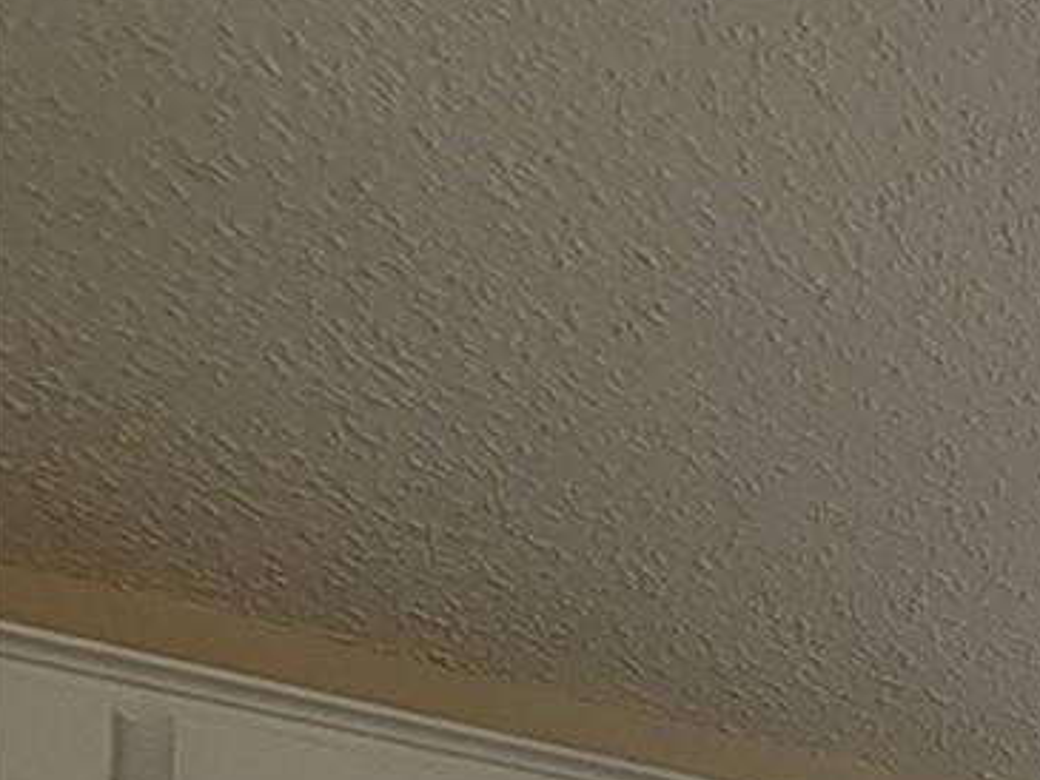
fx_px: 2194
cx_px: 2903
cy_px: 2004
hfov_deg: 12.6
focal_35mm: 73
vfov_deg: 13.3
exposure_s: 1/131
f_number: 2.2
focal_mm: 2.2
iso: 50
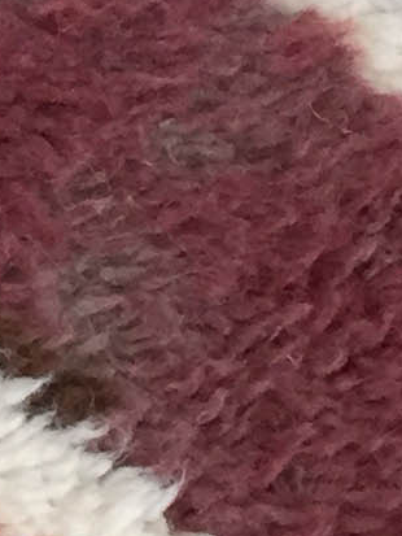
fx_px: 3544
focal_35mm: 229
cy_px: -162
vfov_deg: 8.5
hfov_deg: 6.1
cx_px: -715
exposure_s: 1/33
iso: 64
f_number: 2.2
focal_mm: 4.15
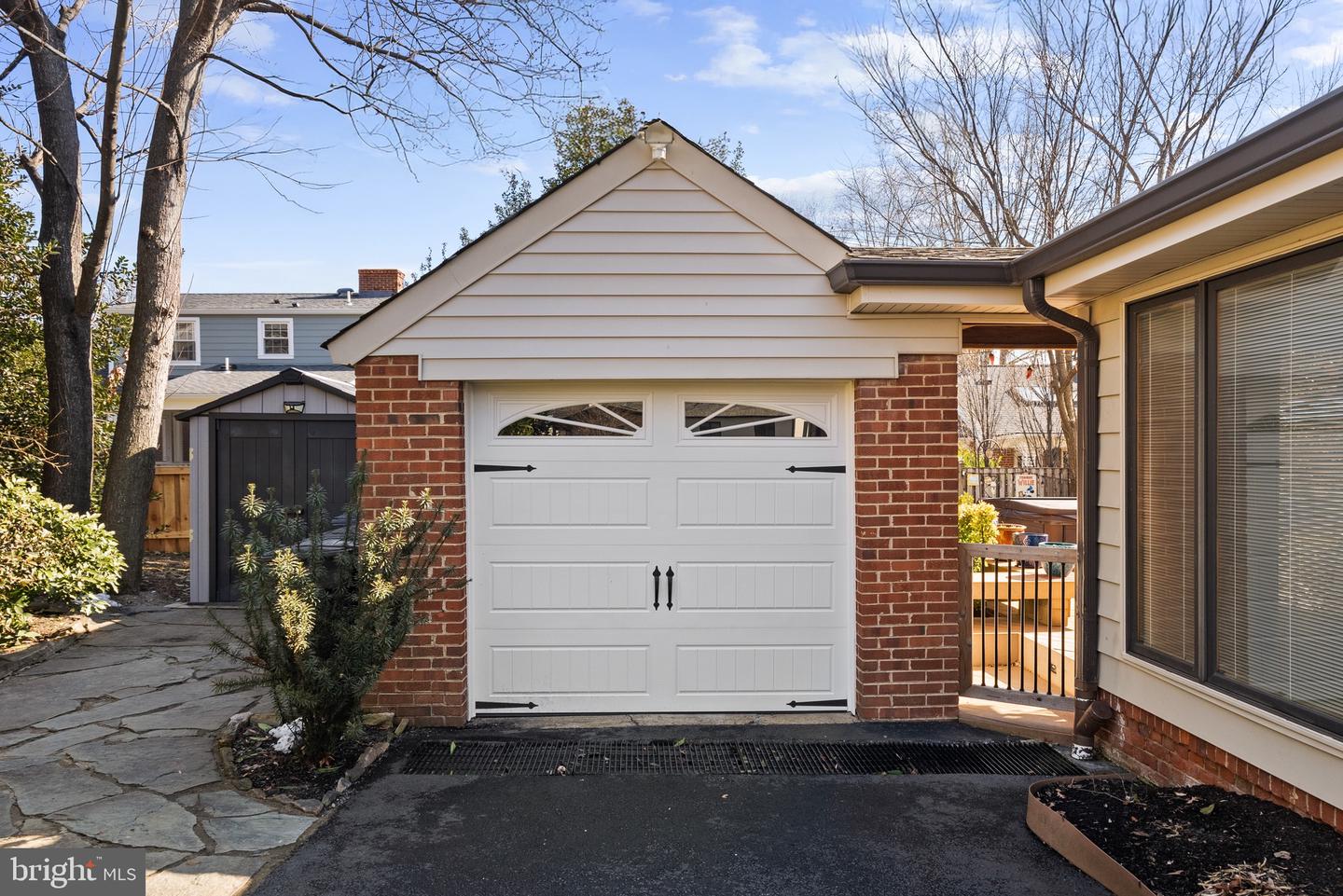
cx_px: 672
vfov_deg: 55.1
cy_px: 448
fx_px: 858
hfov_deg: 76.1
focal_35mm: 23
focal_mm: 23
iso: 640
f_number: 10
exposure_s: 1/100
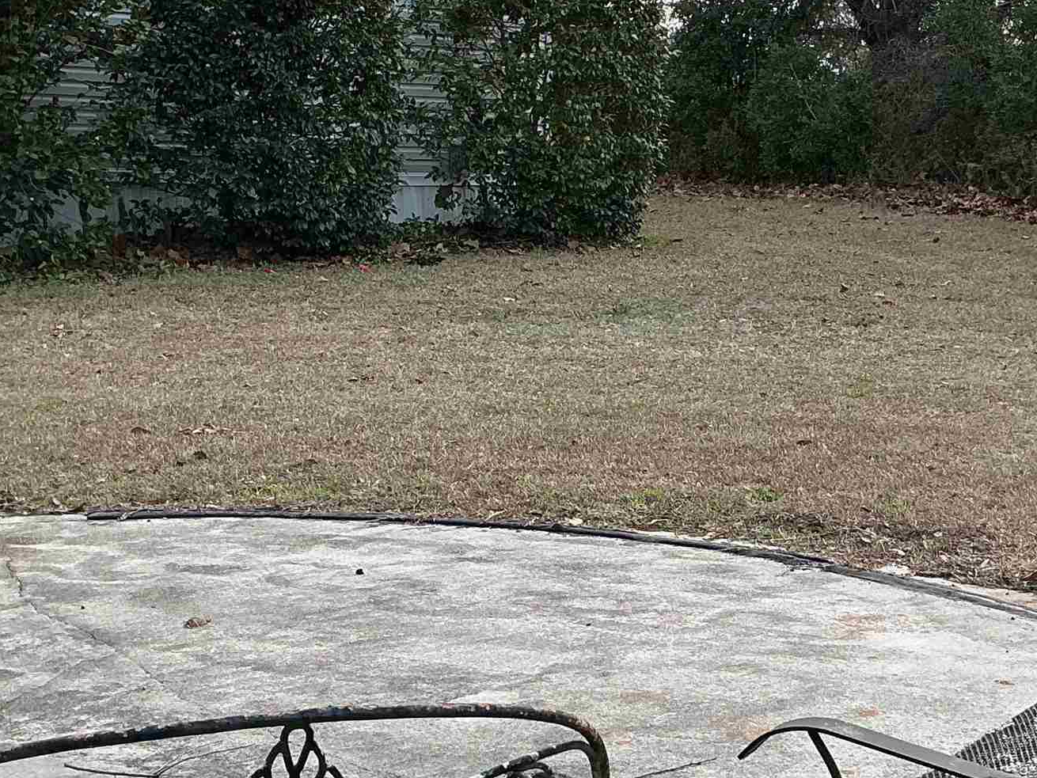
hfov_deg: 28.3
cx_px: 708
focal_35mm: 68
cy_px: 348
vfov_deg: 21.6
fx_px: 2037
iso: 25
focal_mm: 3
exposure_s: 1/201
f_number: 1.8
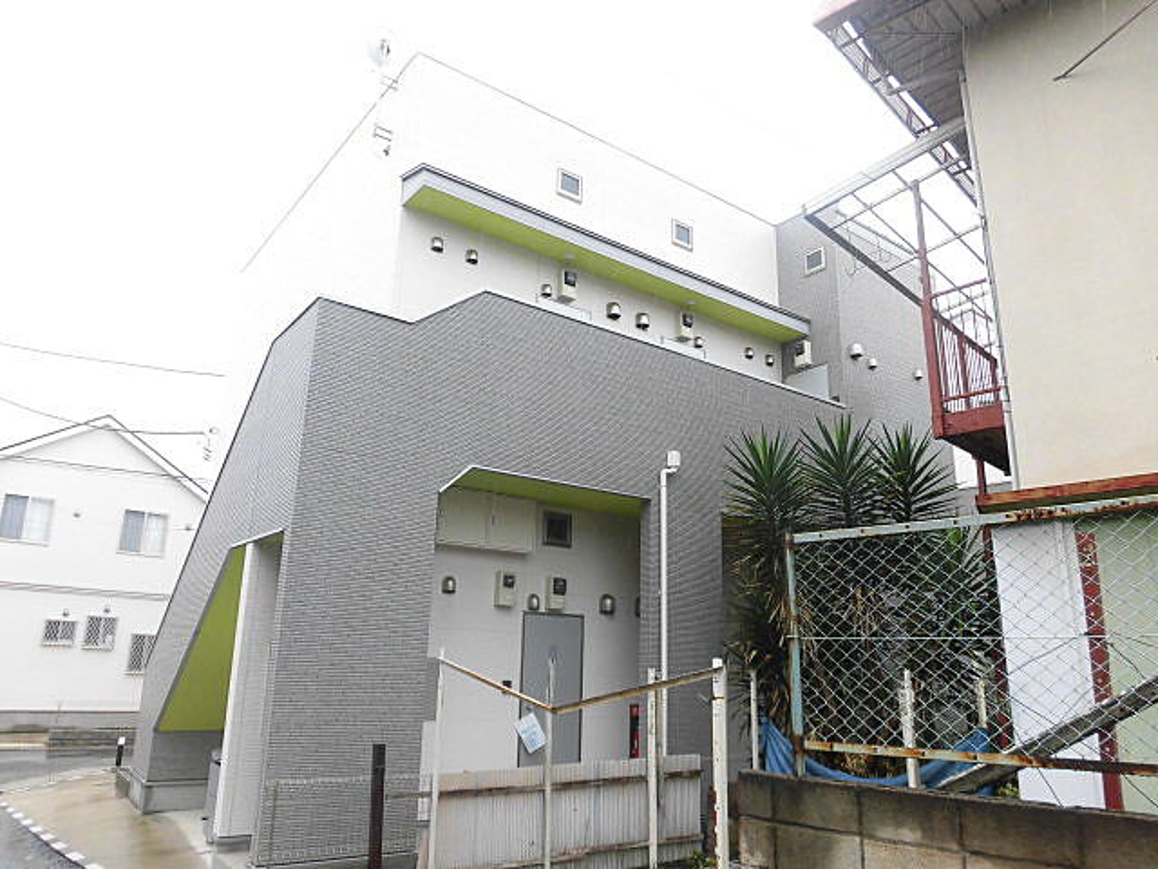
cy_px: 434
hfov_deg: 71.6
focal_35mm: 24
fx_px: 803
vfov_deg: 56.8
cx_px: 579
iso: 100
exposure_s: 1/125
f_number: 3.1
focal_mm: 4.3
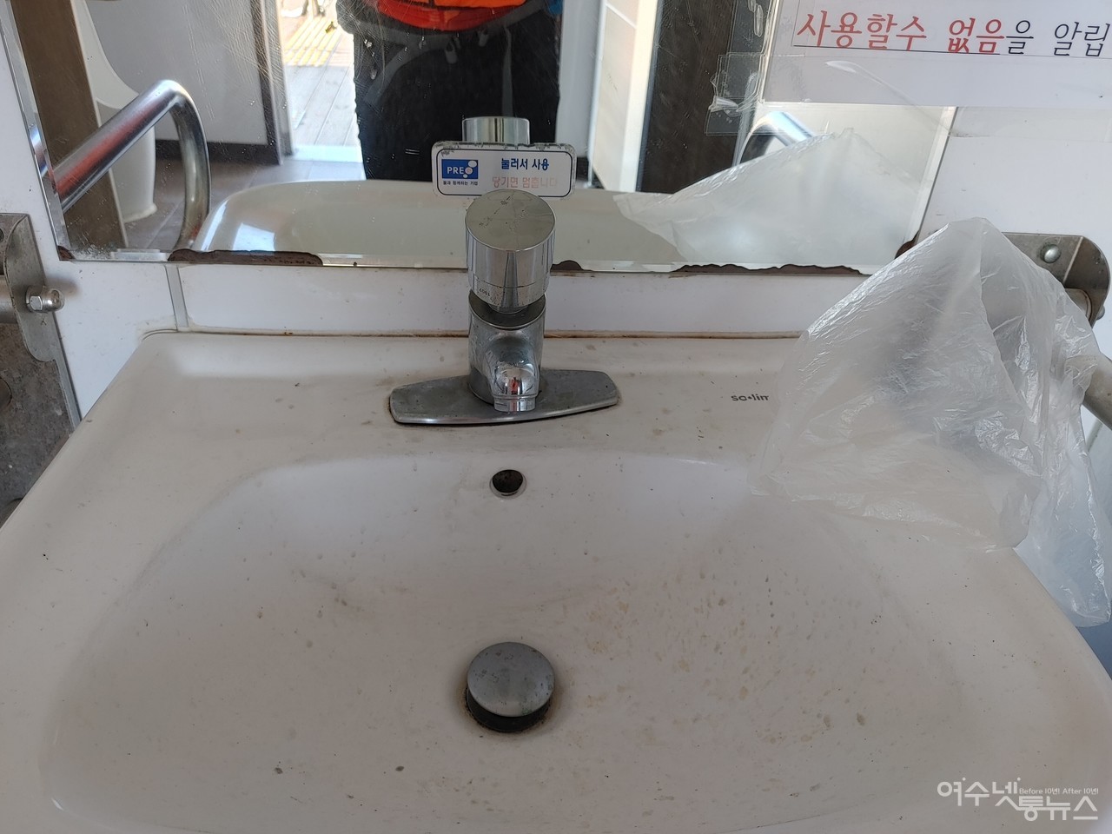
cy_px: 417
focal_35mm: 26
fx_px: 835
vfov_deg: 53.1
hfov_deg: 67.3
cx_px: 556
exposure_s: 1/120
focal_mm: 4.81
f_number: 1.8
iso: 150
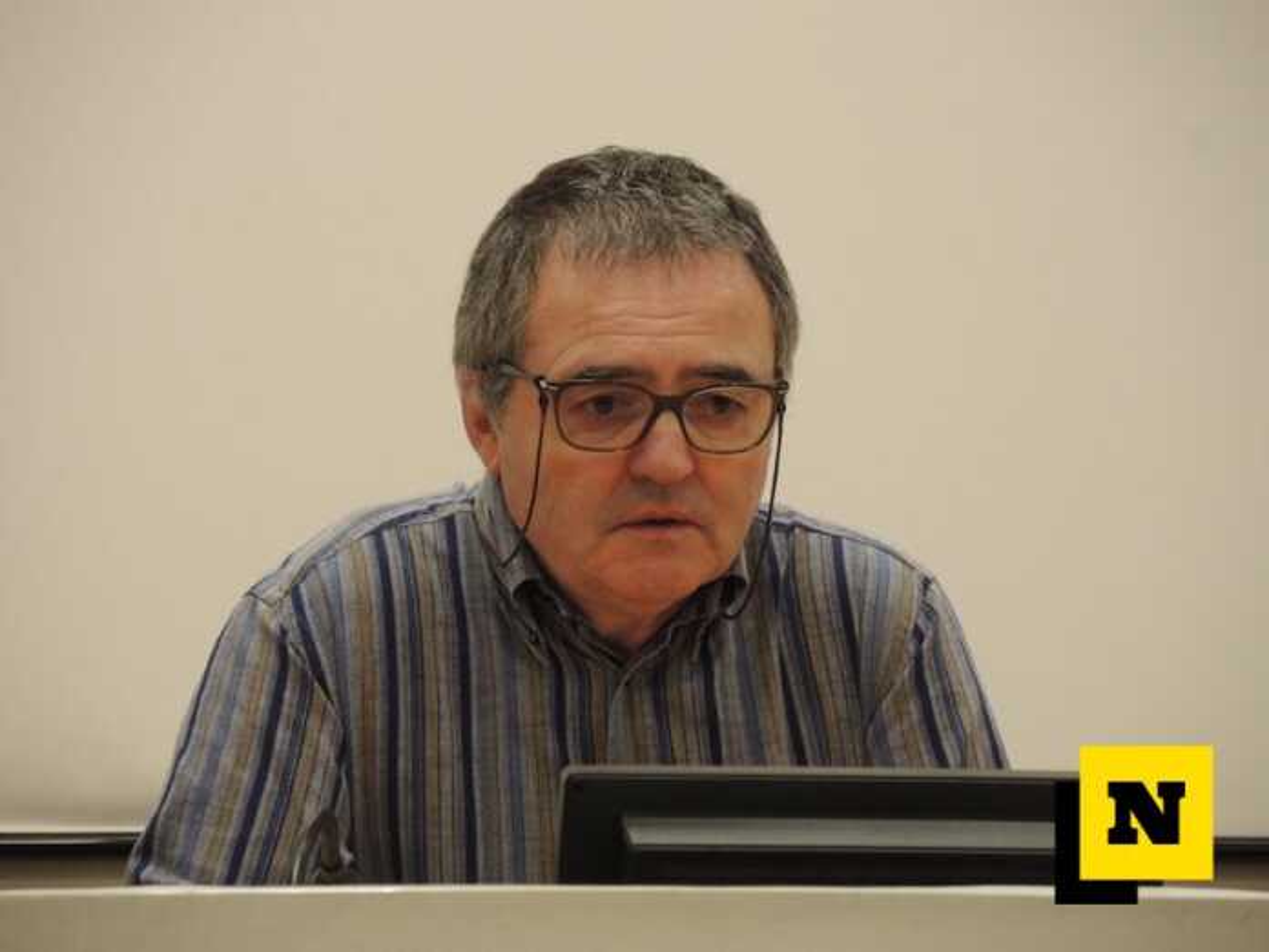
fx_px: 7332
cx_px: 634
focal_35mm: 200
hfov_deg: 9.9
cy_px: 476
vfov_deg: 7.4
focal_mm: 42.8
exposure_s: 1/60
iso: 400
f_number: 4
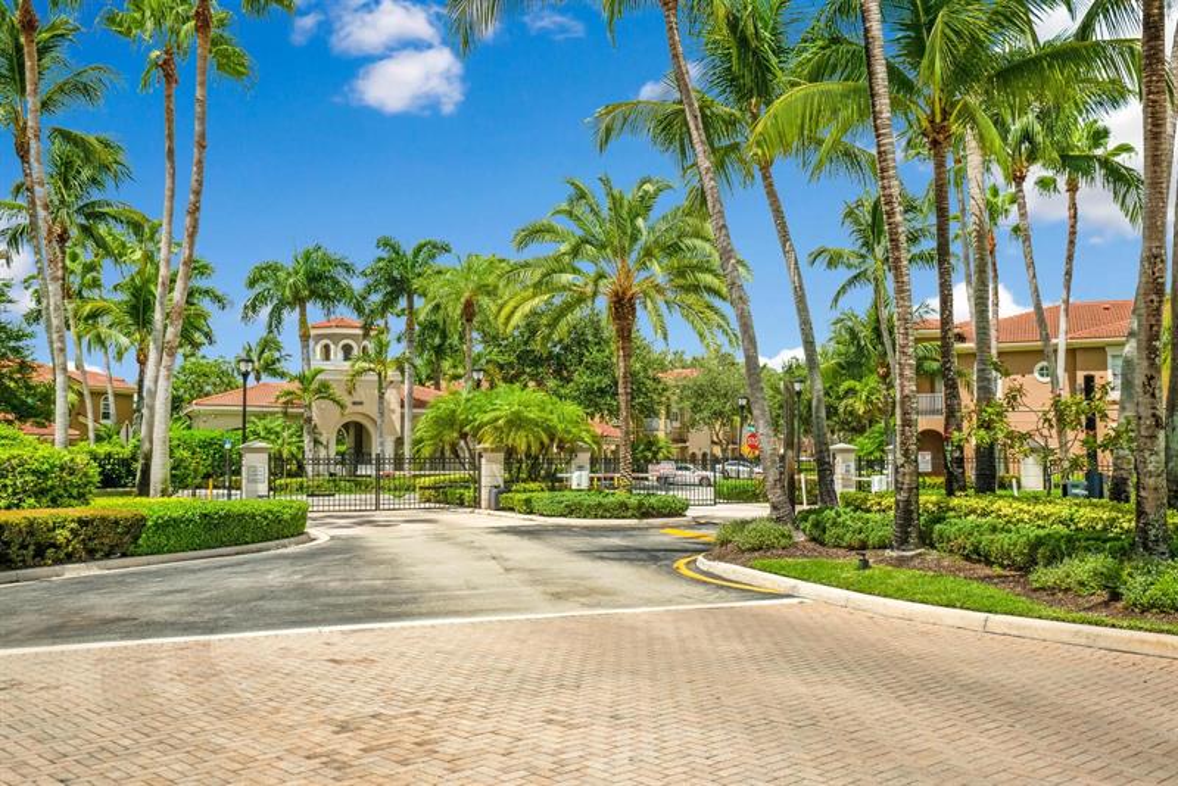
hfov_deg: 54.4
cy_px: 393
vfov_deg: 37.9
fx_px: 1146
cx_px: 589
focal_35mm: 35
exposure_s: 1/2500
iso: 2000
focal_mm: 35
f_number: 8
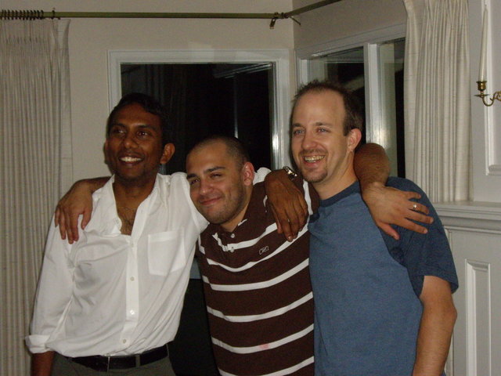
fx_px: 1143
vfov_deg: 18.7
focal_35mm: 79
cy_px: 188
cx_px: 250
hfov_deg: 24.7
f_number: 4.1
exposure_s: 1/80
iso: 400
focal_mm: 12.8
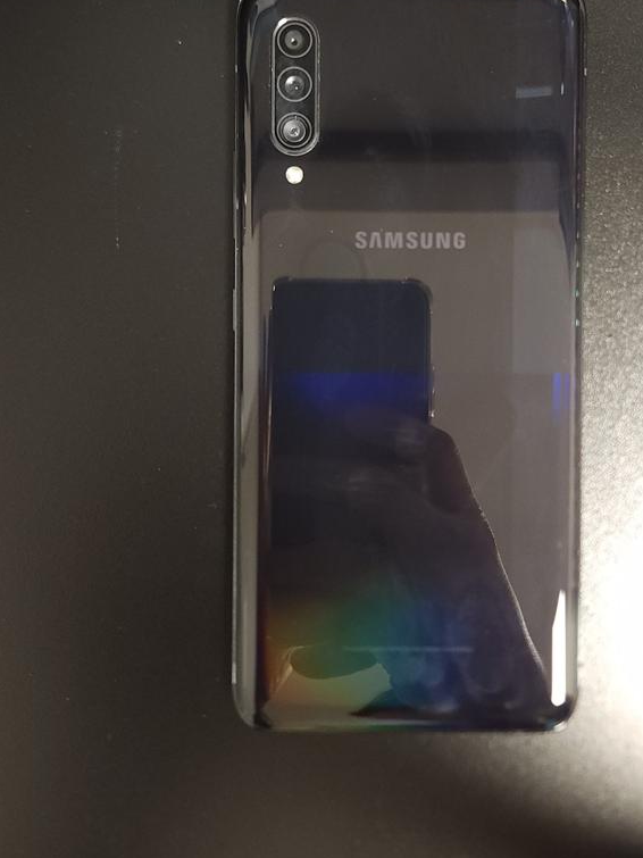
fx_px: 966
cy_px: 336
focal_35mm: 39
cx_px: 396
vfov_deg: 47.5
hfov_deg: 36.6
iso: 400
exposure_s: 1/24
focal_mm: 5.4
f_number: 1.8
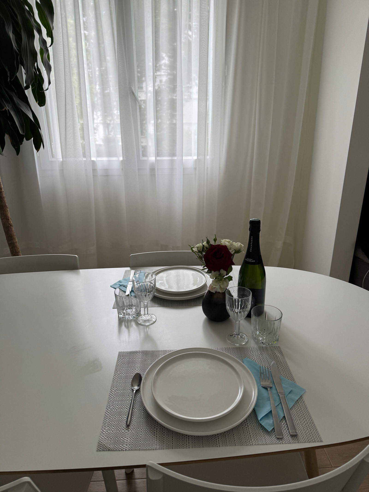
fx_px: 341
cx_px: 184
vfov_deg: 71.6
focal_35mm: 24
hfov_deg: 56.8
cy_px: 246
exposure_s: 1/121
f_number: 1.78
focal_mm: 6.76
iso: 100
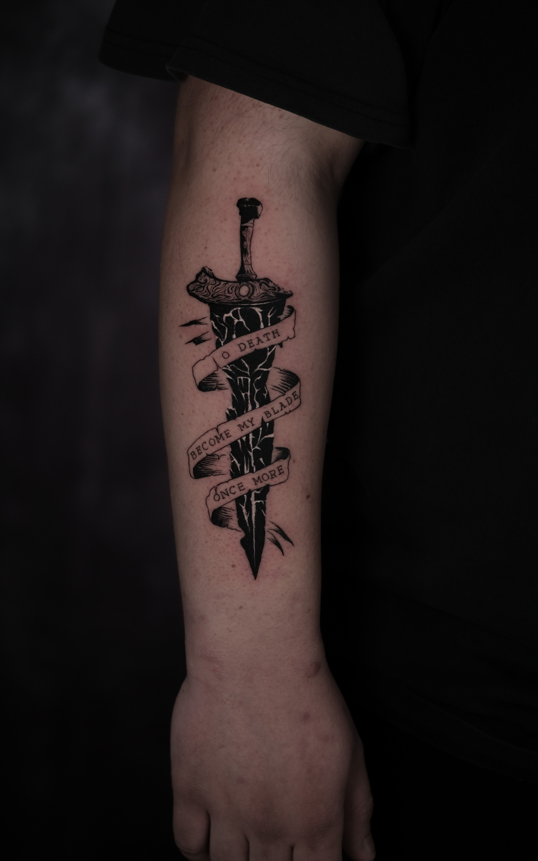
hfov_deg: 10.7
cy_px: 431
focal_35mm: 123
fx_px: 2885
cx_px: 262
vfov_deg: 17.0
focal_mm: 80
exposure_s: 1/100
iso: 400
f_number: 2.8
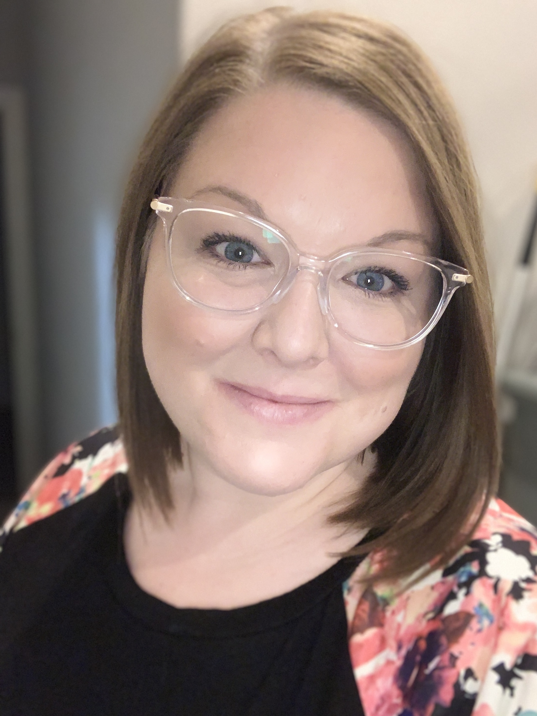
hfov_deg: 44.2
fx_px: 662
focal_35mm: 32
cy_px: 358
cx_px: 268
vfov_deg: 56.8
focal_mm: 2.87
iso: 200
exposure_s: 1/30
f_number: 2.2
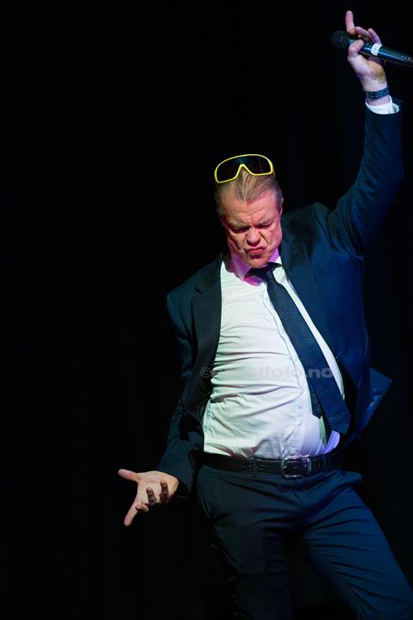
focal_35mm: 300
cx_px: 206
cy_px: 310
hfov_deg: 4.6
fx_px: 5170
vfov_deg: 6.9
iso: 1600
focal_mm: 300
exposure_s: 1/800
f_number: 2.8
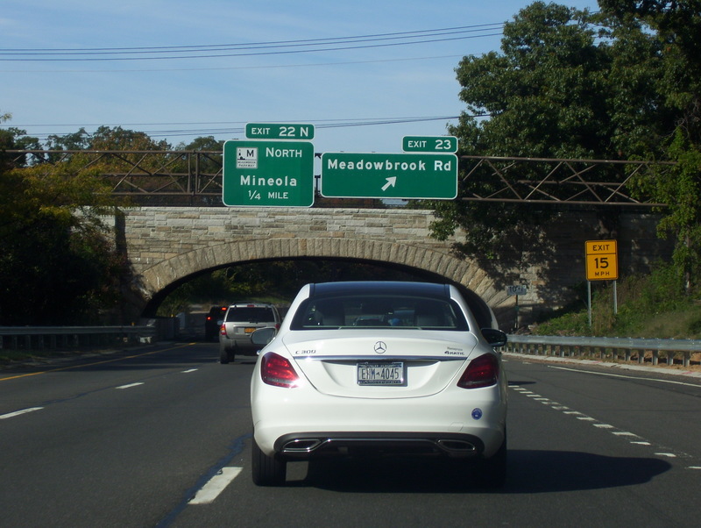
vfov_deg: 13.7
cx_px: 350
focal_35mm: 108
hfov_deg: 18.2
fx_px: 2190
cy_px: 264
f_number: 4.6
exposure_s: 1/500
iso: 80
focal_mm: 18
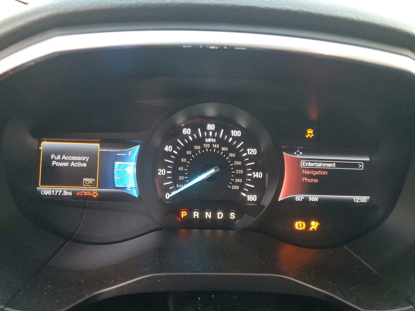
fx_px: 312
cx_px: 208
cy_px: 156
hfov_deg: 67.3
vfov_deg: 53.1
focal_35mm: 26
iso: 291
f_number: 1.5
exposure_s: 1/60.2
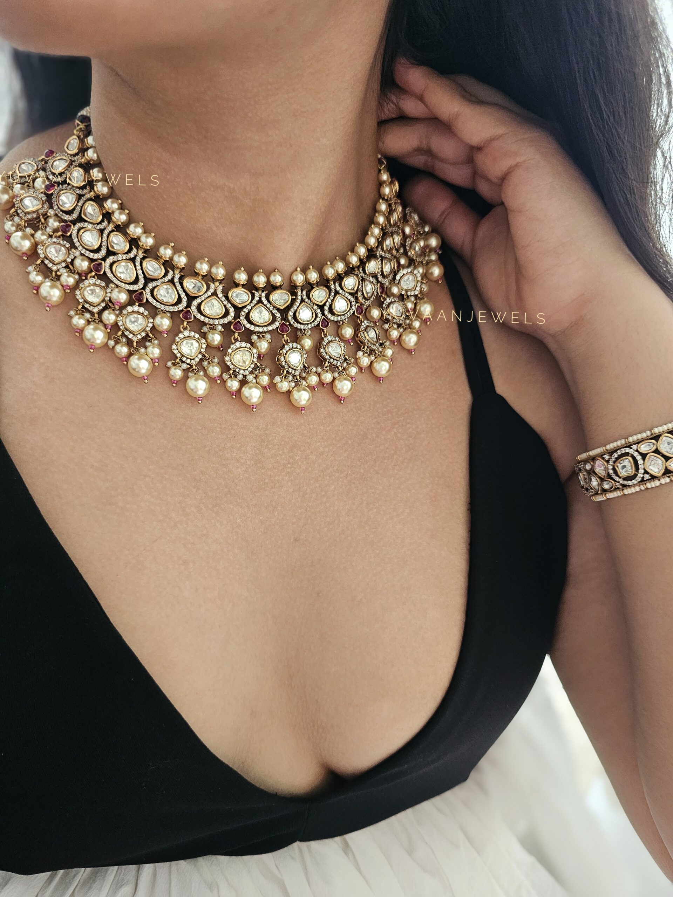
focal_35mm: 23
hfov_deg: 58.9
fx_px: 596
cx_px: 336
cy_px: 448
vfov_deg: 73.9
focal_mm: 6.3
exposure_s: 1/100
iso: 800
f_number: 1.7
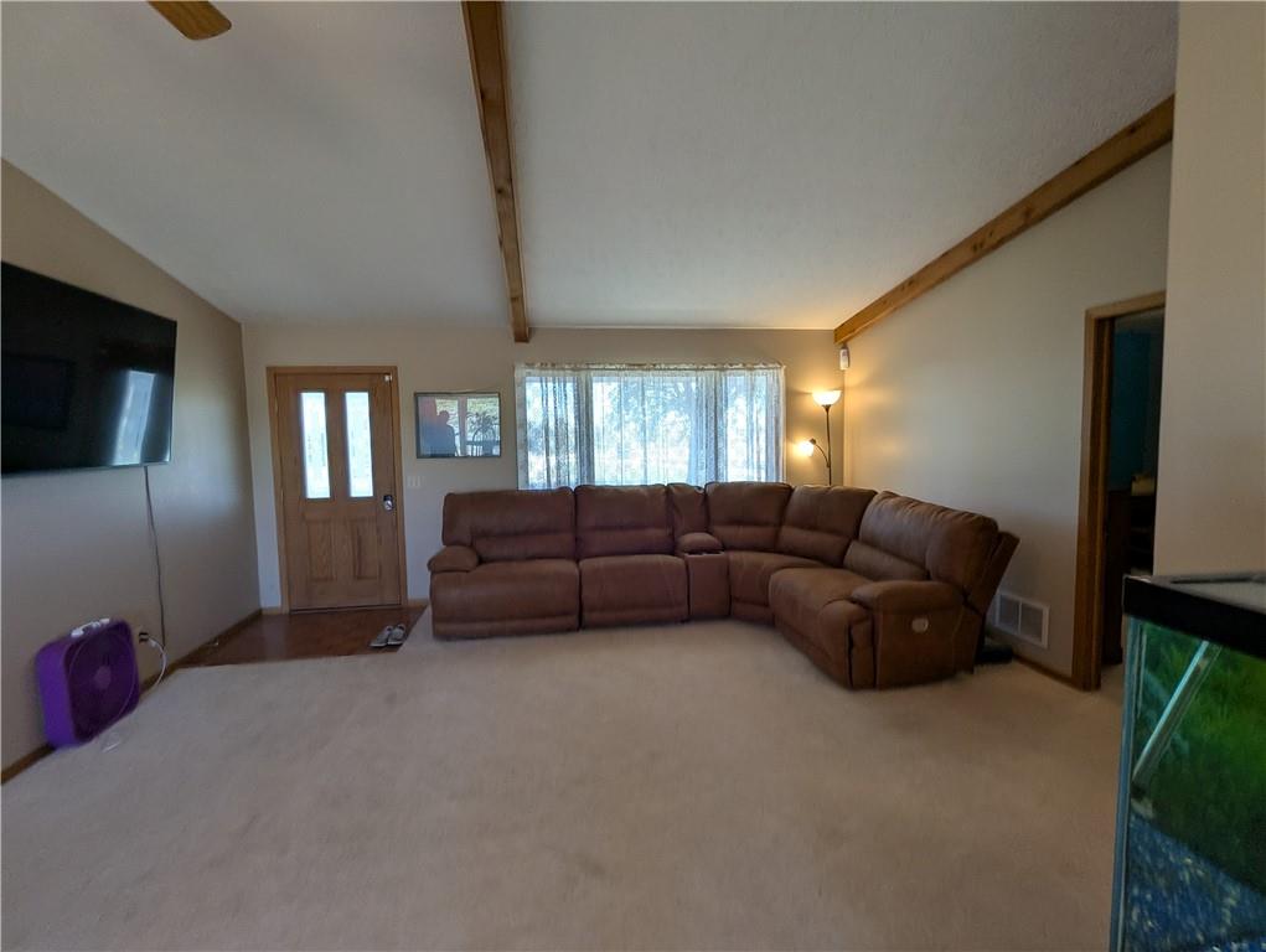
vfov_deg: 78.2
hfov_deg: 94.4
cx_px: 633
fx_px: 586
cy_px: 476
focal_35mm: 16
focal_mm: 2.35
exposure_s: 1/120
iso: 99
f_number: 2.2
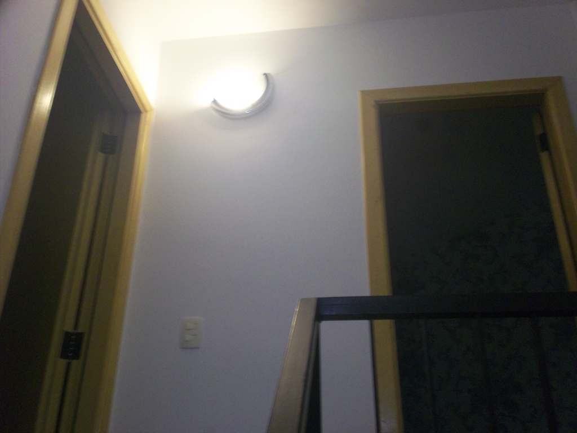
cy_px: 216
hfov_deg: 49.0
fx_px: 633
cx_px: 288
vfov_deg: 37.7
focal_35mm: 38
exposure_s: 1/15
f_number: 4.5
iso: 160
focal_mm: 6.3
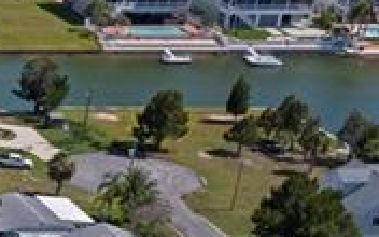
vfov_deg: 7.7
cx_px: -652
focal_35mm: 166
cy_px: 410
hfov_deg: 10.2
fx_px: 1715
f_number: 5.6
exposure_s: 1/800
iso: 100
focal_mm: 10.26
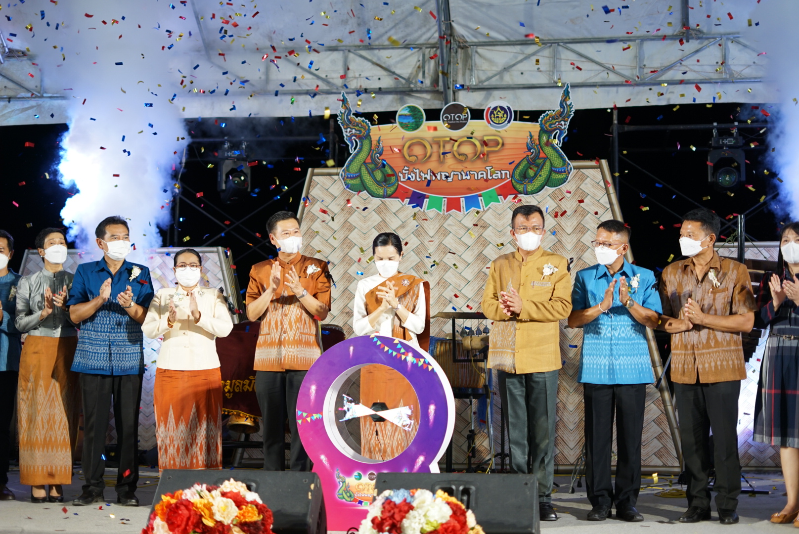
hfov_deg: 39.6
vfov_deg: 27.0
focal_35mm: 50
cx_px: 400
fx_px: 1110
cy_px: 267
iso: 400
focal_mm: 50
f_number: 2
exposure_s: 1/160
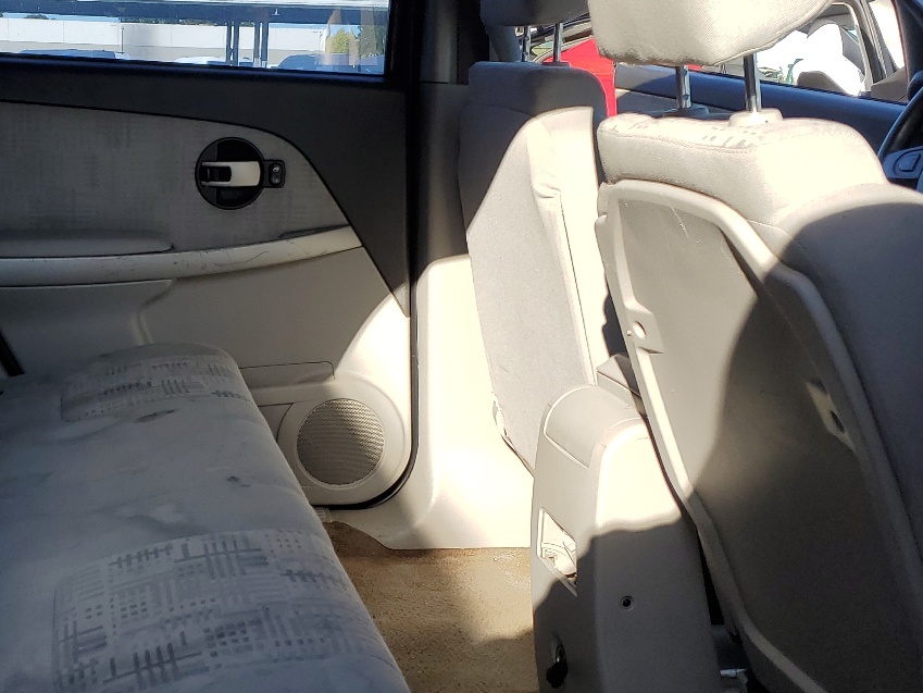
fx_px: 1307
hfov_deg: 37.2
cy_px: 366
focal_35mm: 49
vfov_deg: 29.7
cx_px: 157
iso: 50
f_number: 1.5
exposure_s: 1/909
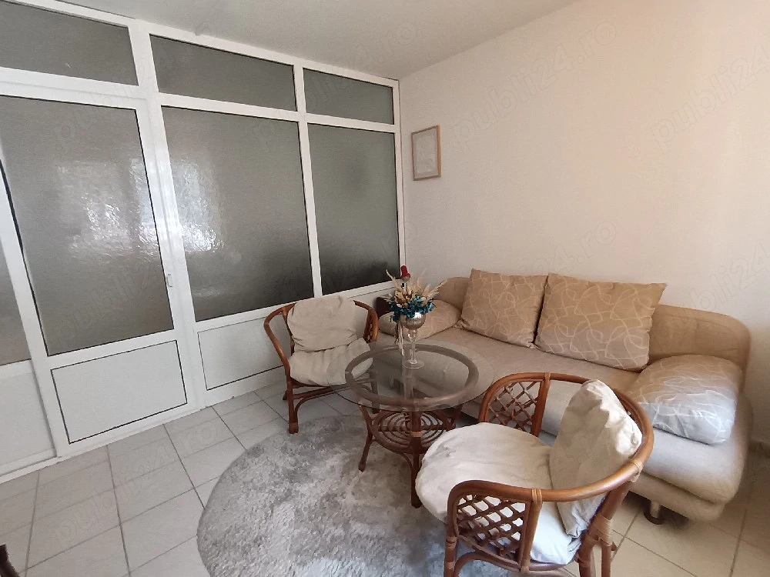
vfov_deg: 74.7
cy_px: 288
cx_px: 385
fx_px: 378
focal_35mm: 17
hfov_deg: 91.0
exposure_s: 1/33.3
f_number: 2.2
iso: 919
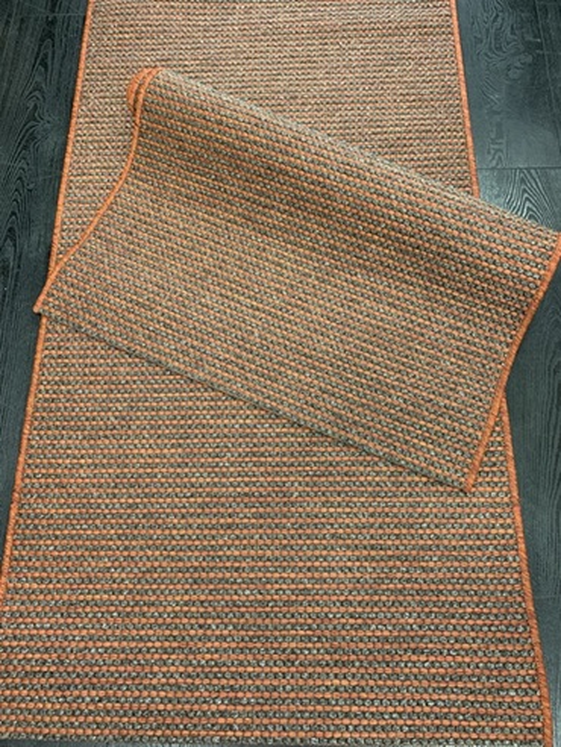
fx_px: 562
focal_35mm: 26
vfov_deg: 67.3
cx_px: 280
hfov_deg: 53.1
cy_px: 374
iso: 125
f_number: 1.8
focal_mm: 4.25
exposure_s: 1/49
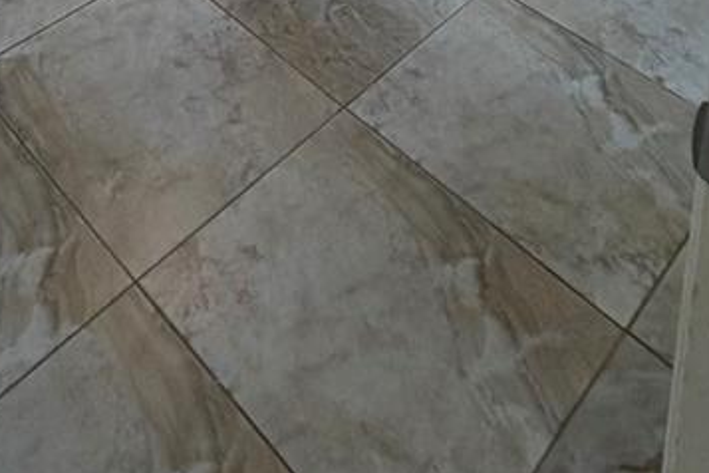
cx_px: 133
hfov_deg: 38.7
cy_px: -537
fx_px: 965
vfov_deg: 17.2
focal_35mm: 49
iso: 250
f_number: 2.2
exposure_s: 1/120
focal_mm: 2.22
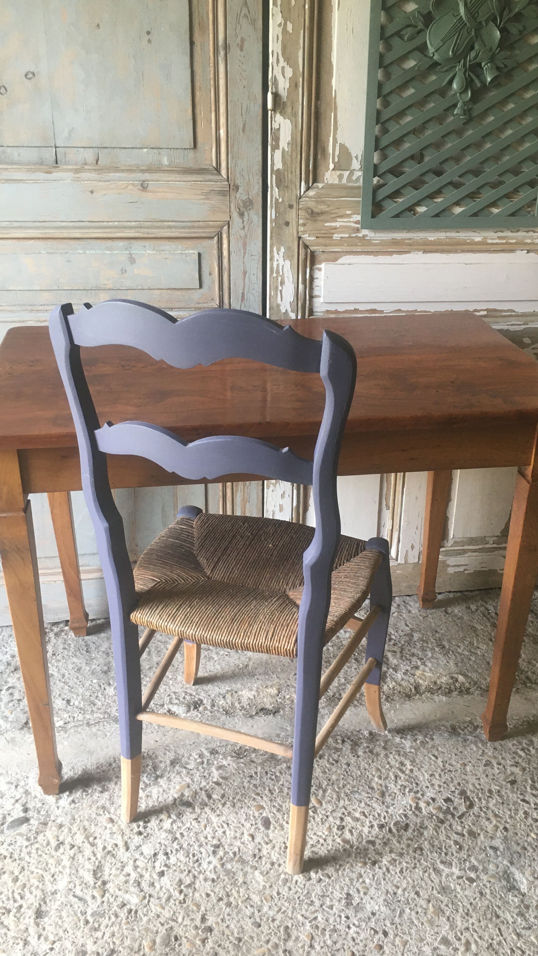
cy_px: 474
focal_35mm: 32
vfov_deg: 61.0
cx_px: 279
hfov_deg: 36.7
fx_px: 812
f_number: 2.2
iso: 64
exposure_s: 1/33
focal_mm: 4.15
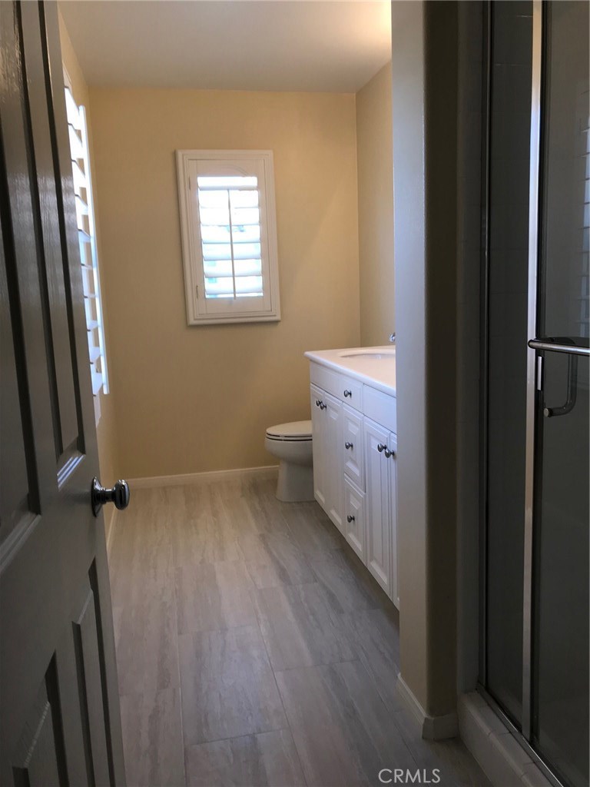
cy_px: 394
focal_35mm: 28
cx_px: 295
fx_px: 636
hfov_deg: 49.7
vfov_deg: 63.4
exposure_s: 1/60
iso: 32
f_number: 1.8
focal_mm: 3.99
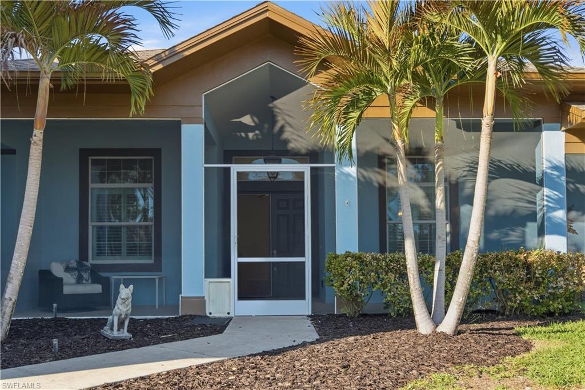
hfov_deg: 60.3
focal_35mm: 31
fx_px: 504
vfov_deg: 42.3
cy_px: 195
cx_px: 292
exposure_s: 1/250
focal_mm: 31
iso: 200
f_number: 8
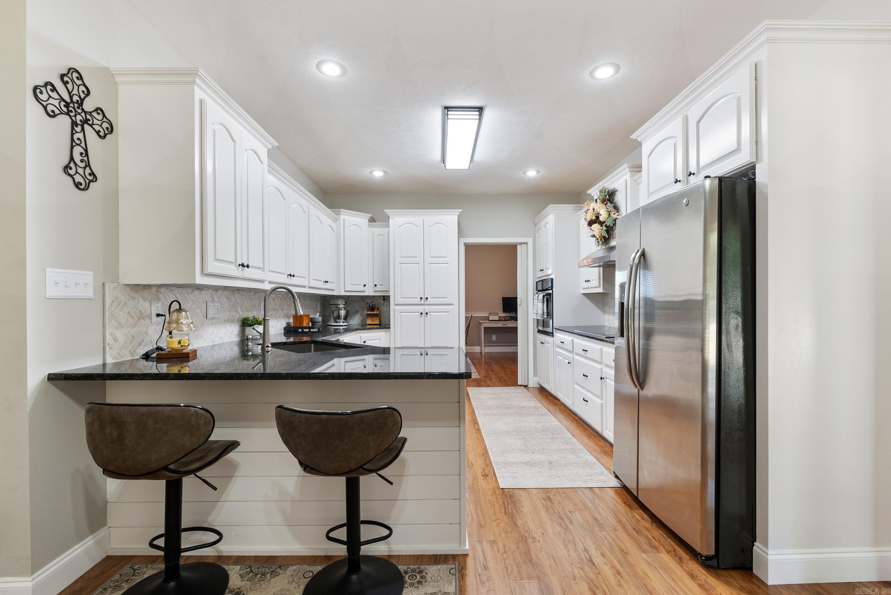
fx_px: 396
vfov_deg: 73.8
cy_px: 298
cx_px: 446
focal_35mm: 16
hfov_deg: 96.7
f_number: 9
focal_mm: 16
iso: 640
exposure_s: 1/5
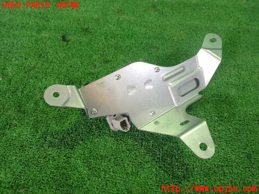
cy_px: 97
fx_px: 224
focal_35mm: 30
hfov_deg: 60.0
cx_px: 130
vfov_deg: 46.8
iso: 200
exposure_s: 1/30
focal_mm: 5.4
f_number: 2.3
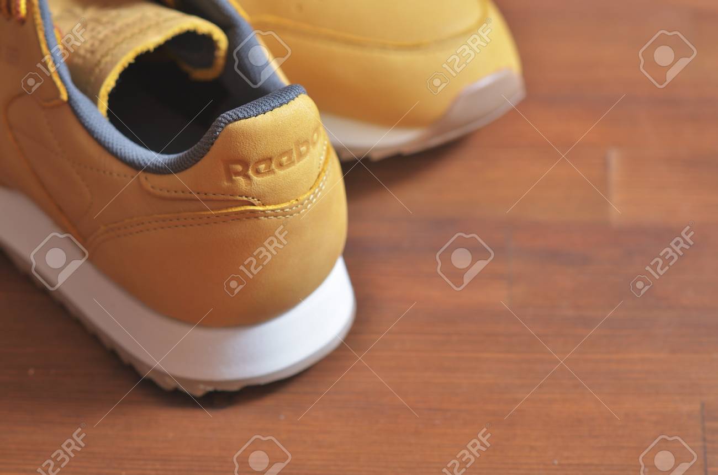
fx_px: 2538
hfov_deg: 16.1
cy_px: 238
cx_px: 359
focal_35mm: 128
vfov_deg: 10.7
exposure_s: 1/250
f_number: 4
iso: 125
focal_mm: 85
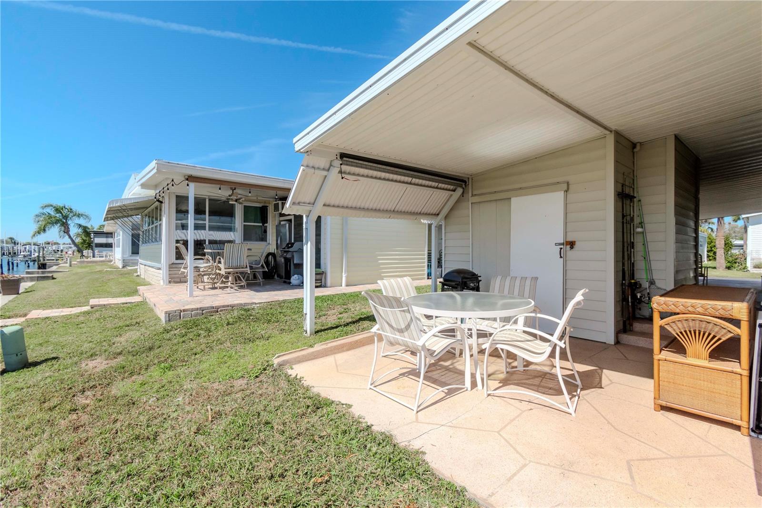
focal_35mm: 15
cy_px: 254
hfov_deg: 100.4
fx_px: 317
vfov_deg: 77.3
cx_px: 381
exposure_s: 1/2000
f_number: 7.1
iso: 500
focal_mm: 10
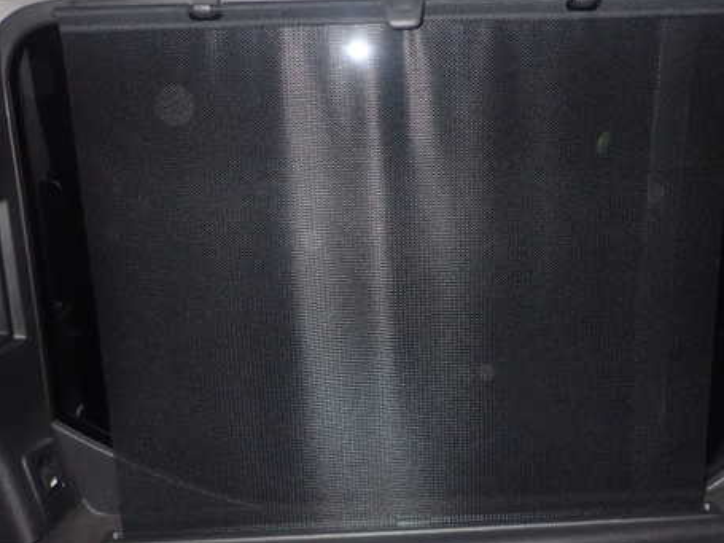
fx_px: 690
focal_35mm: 33
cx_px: 387
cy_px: 274
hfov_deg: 55.3
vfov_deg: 42.9
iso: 800
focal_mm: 4.5
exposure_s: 1/30
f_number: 5.6
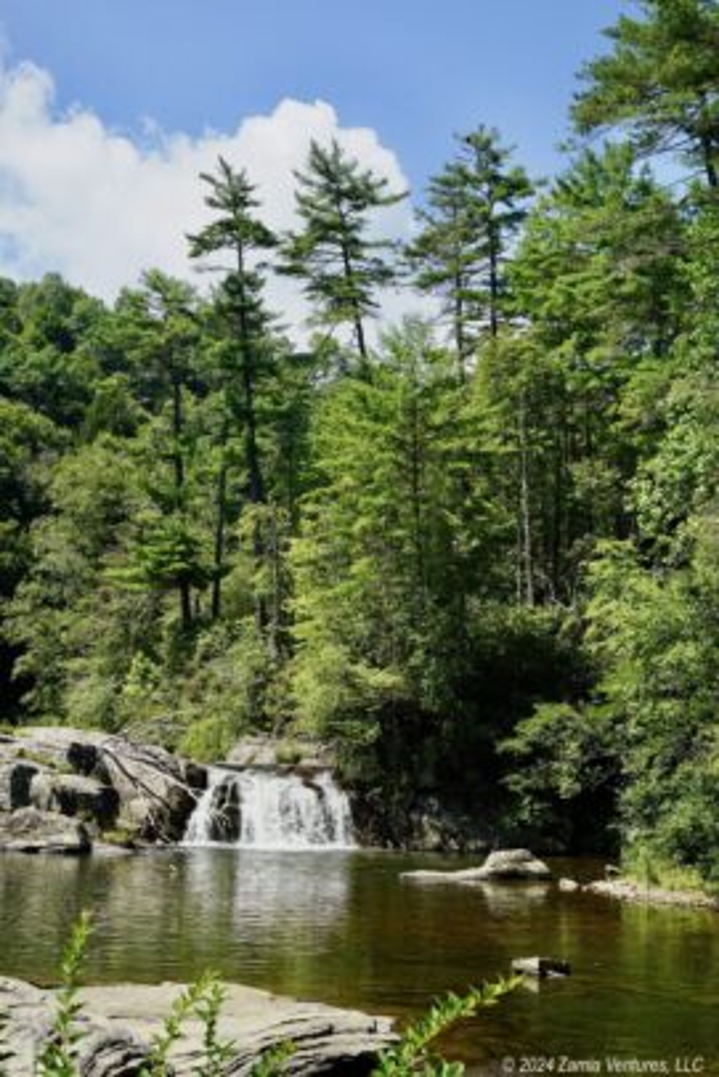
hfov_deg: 31.2
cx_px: 360
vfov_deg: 45.4
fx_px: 1287
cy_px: 538
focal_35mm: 43
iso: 100
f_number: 10
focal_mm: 43
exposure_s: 1/100
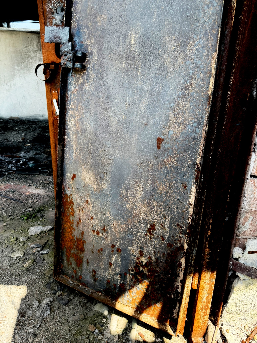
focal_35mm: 24
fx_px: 238
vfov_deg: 71.6
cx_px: 128
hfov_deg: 56.8
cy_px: 172
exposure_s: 1/358
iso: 100
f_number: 1.78
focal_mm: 6.76
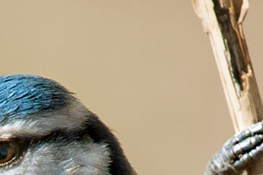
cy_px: -46
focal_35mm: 2500
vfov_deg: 0.5
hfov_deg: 0.8
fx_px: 18245
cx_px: -123
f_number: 7.1
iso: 640
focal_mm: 400
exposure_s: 1/1600
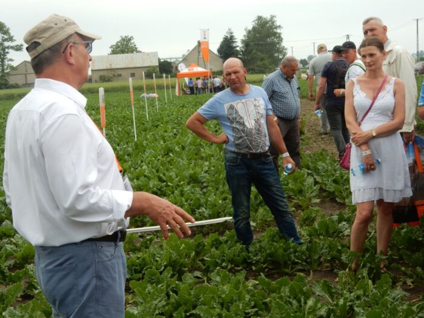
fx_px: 870
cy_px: 159
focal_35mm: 71
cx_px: 212
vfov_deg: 20.7
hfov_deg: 27.4
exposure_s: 1/320
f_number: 4.8
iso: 125
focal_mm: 12.6
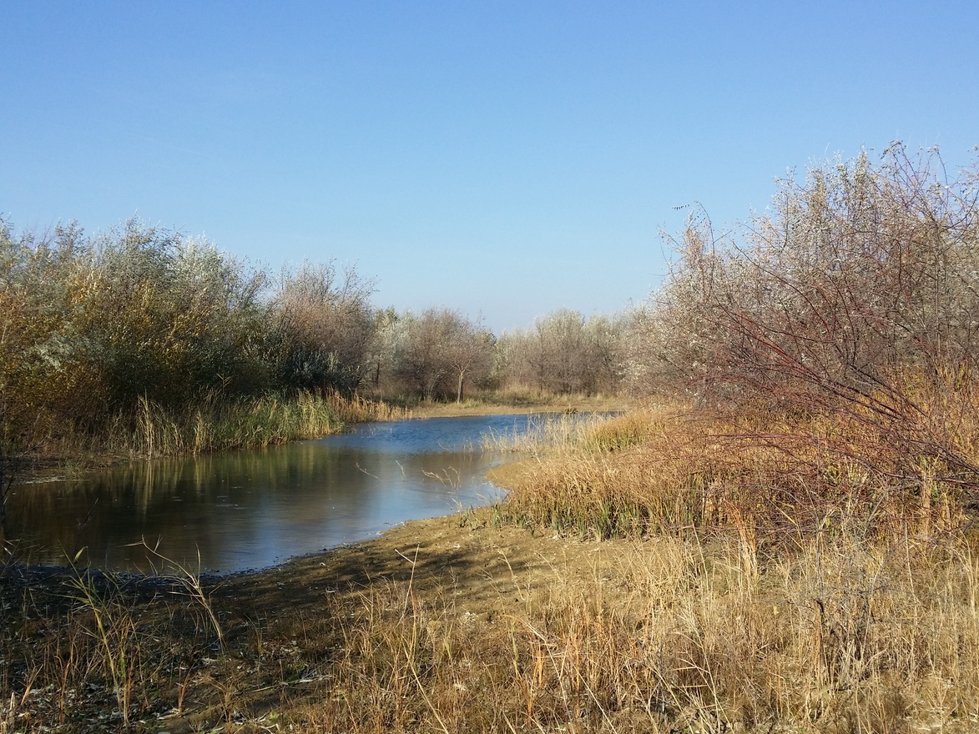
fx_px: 1018
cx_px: 501
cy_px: 398
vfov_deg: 39.6
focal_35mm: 36
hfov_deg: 51.3
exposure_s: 1/1060
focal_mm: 4.13
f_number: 2.2
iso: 50
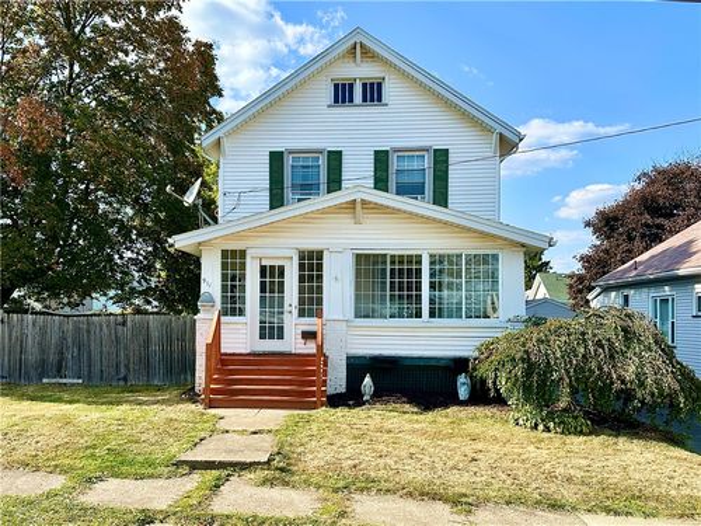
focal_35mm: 24
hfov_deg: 71.6
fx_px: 486
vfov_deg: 56.8
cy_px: 263
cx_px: 350
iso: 80
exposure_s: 1/2967
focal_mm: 6.86
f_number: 1.78
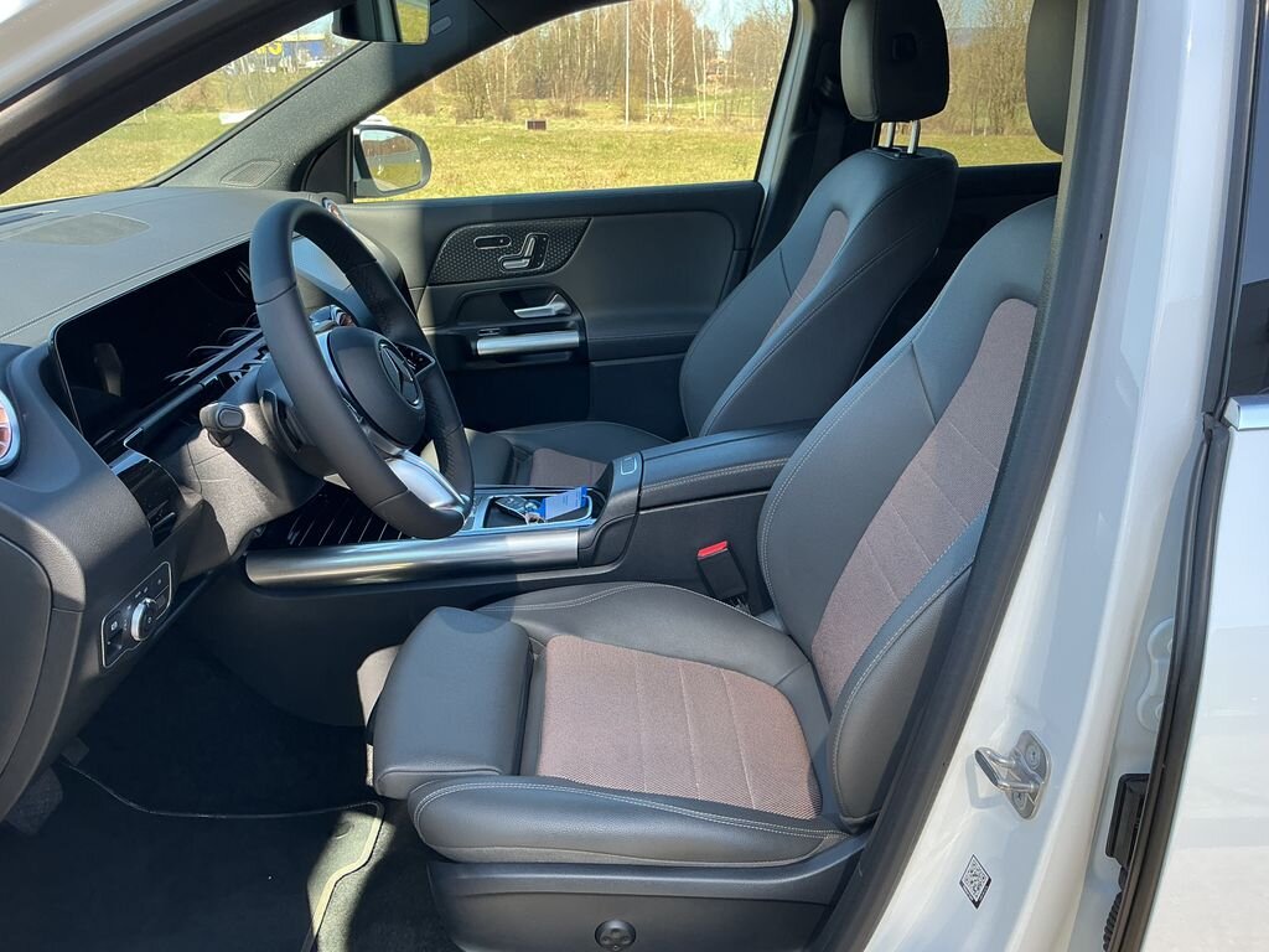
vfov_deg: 48.2
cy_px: 476
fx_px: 1063
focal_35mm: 29
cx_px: 634
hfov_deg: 61.7
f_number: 1.8
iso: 16
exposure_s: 1/120
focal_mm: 3
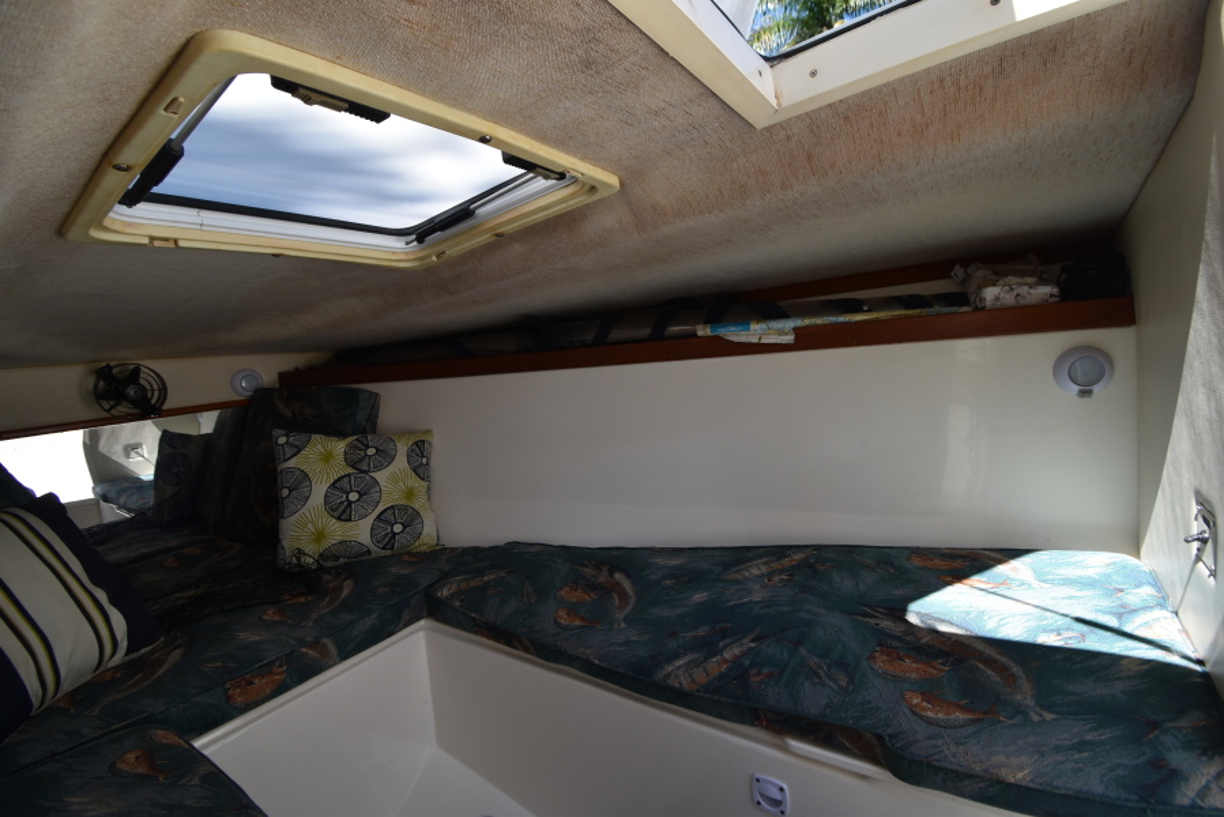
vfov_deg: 77.4
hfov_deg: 100.4
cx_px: 612
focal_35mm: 15
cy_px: 408
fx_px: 510
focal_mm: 10
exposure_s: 1/250
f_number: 6.3
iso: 200
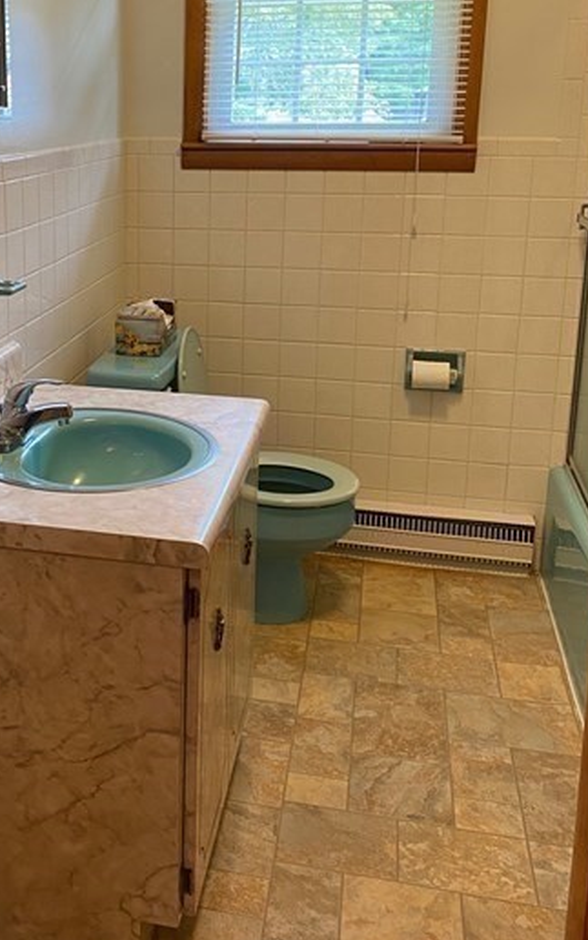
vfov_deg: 47.7
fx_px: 1050
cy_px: 348
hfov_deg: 30.2
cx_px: 87
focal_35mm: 41
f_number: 1.8
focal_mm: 4.25
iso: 100
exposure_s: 1/60
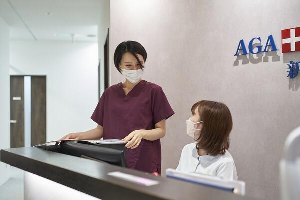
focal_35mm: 40
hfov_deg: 48.5
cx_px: 150
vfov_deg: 33.4
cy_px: 100
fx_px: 333
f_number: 2.2
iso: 500
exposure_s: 1/100
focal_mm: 40
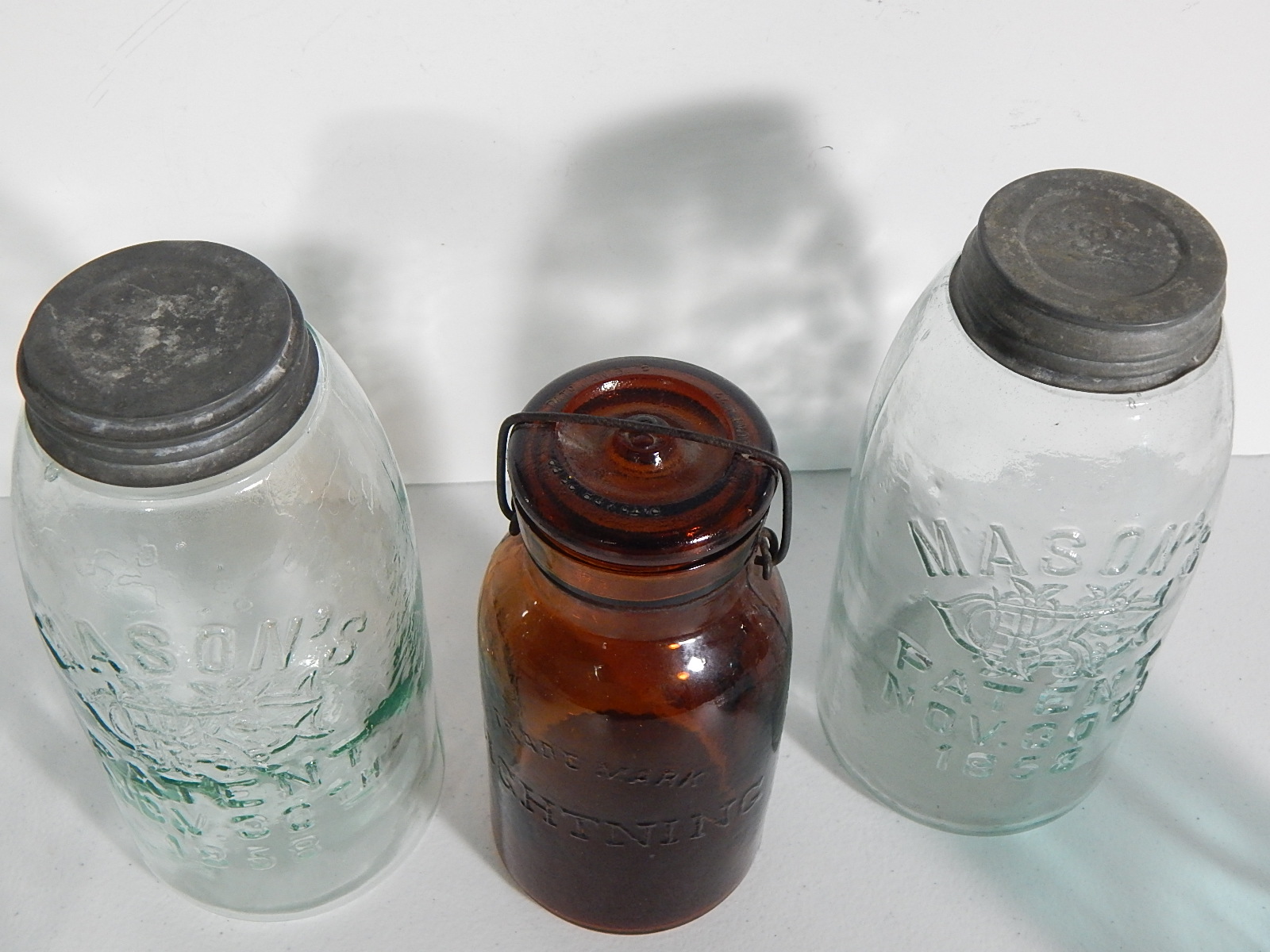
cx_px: 635
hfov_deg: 43.9
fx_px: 1578
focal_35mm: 43
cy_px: 476
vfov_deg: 33.6
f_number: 3.6
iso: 360
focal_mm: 7.7
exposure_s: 1/30
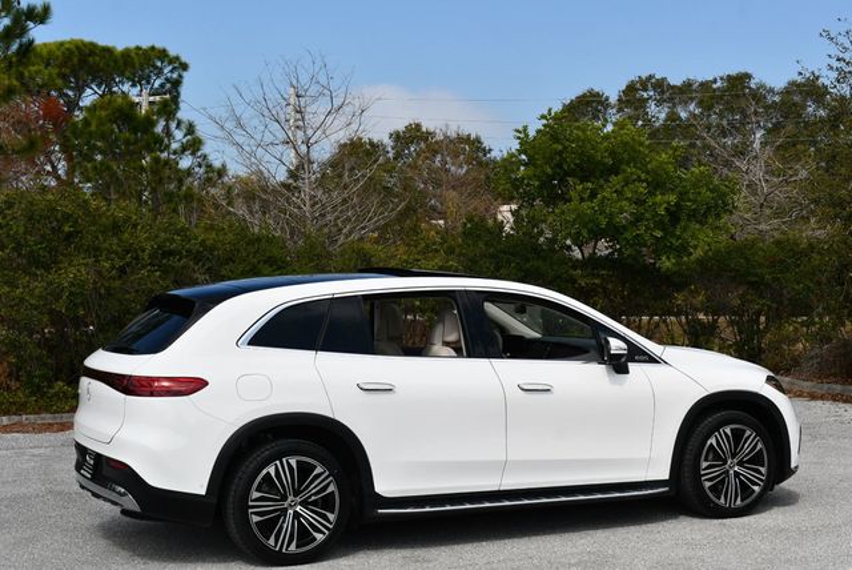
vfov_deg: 22.7
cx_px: 426
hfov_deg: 33.4
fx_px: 1421
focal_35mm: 60
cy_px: 285
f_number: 9
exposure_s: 1/320
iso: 100
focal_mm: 30
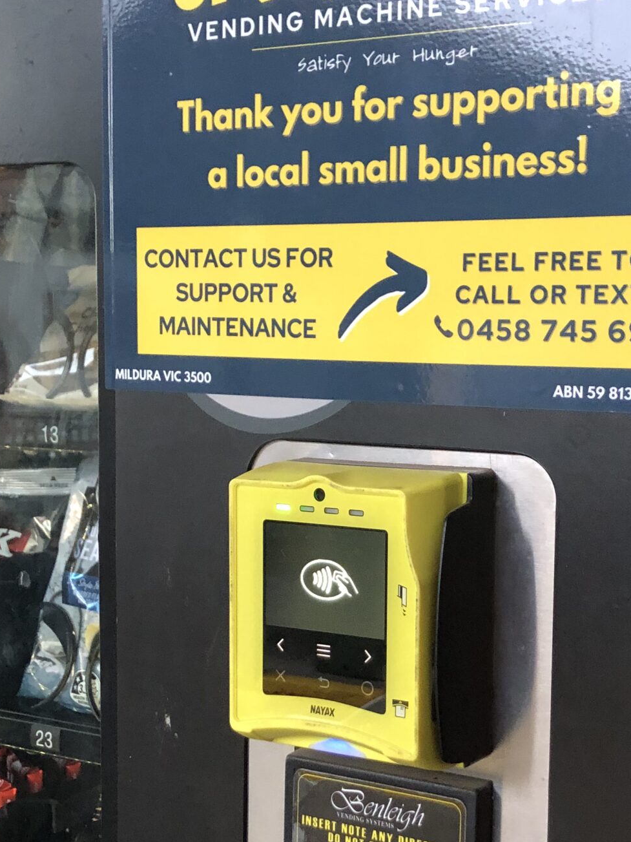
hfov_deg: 26.3
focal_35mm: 55
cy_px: 522
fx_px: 1337
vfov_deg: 34.8
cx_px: 456
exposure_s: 1/10
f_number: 1.8
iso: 100
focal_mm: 4
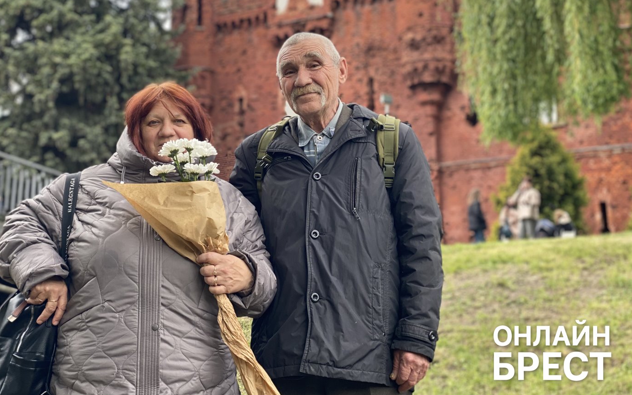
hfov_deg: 32.0
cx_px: 283
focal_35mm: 64
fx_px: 1102
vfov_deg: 20.3
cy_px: 141
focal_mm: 6
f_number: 2
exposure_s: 1/122
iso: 25
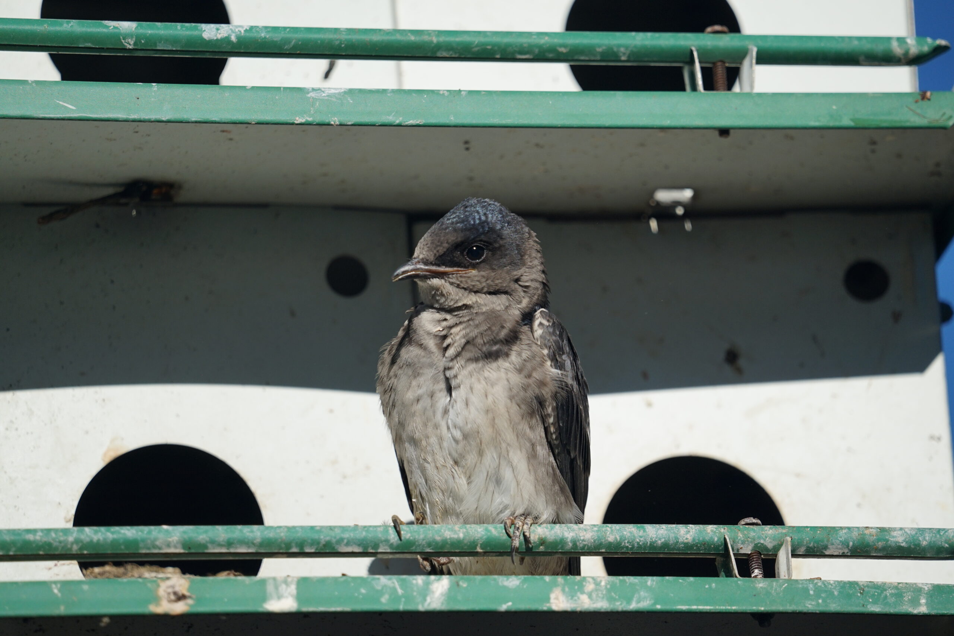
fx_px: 10600
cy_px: 318
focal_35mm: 400
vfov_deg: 3.4
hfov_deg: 5.2
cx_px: 477
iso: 400
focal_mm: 400
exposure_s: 1/500
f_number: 6.3
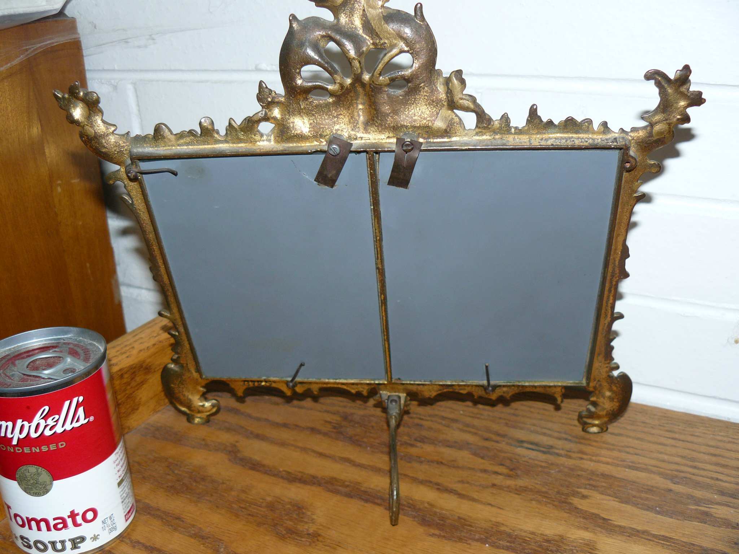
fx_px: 769
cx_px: 370
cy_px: 277
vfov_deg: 39.7
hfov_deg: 51.4
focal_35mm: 36
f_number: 2.8
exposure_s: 1/30
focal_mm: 6
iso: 100
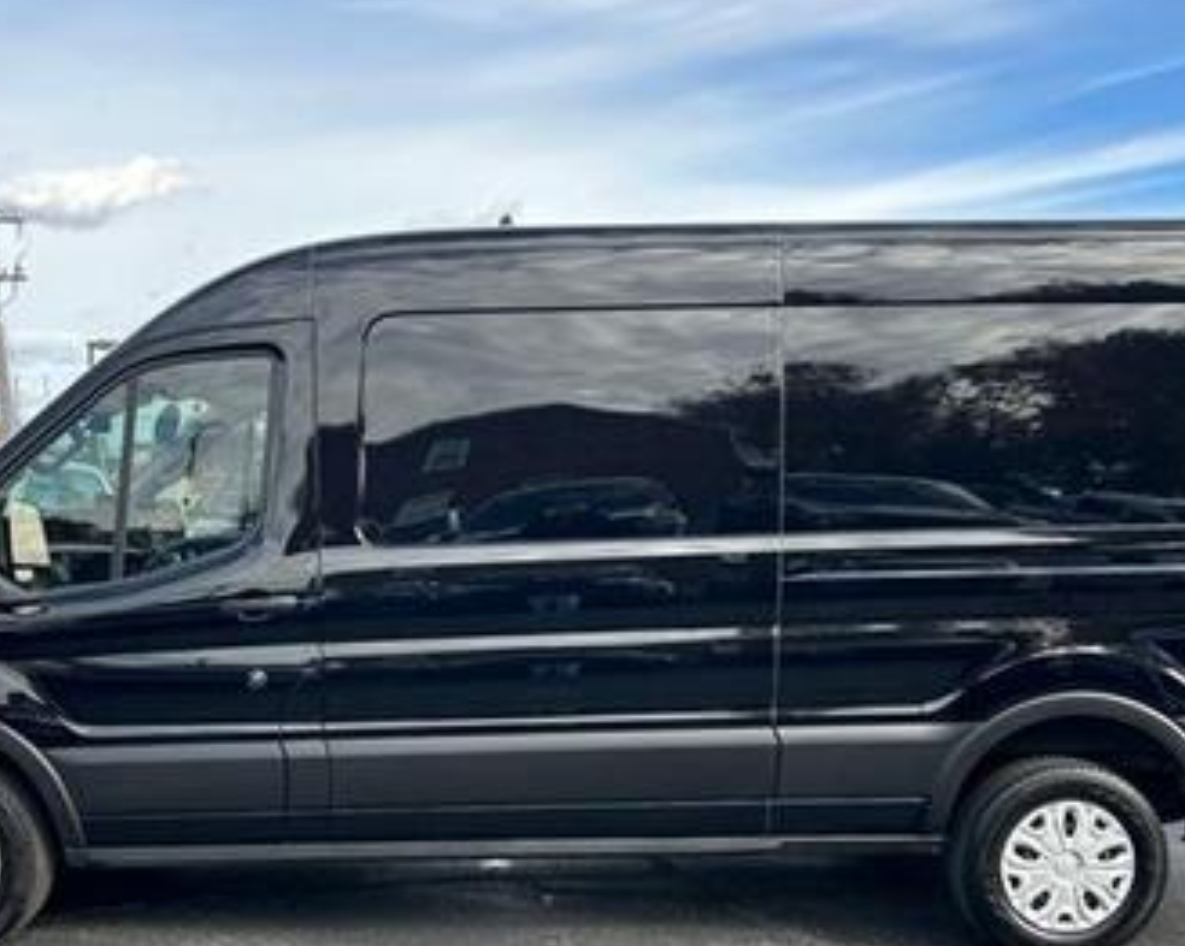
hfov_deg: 46.9
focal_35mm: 39
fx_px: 1367
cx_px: 571
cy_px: 657
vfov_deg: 37.6
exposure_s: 1/658
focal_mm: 5.7
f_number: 1.5
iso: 50
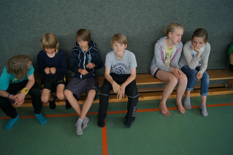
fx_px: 175
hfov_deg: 67.4
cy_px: 78
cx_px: 116
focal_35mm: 27
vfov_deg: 47.8
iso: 640
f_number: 3.5
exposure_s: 1/30
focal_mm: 18
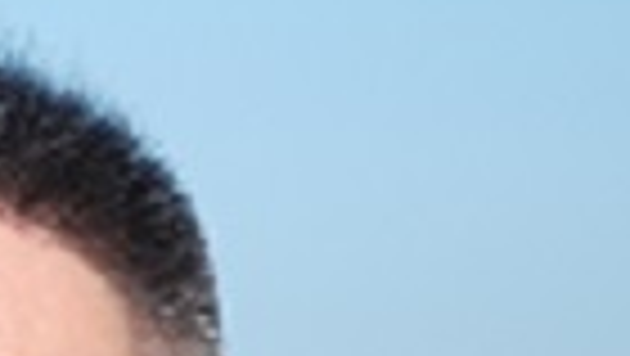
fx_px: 8908
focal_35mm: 533
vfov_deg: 2.3
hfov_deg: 4.0
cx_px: -400
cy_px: 448
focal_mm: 95
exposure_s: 1/200
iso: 100
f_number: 6.3
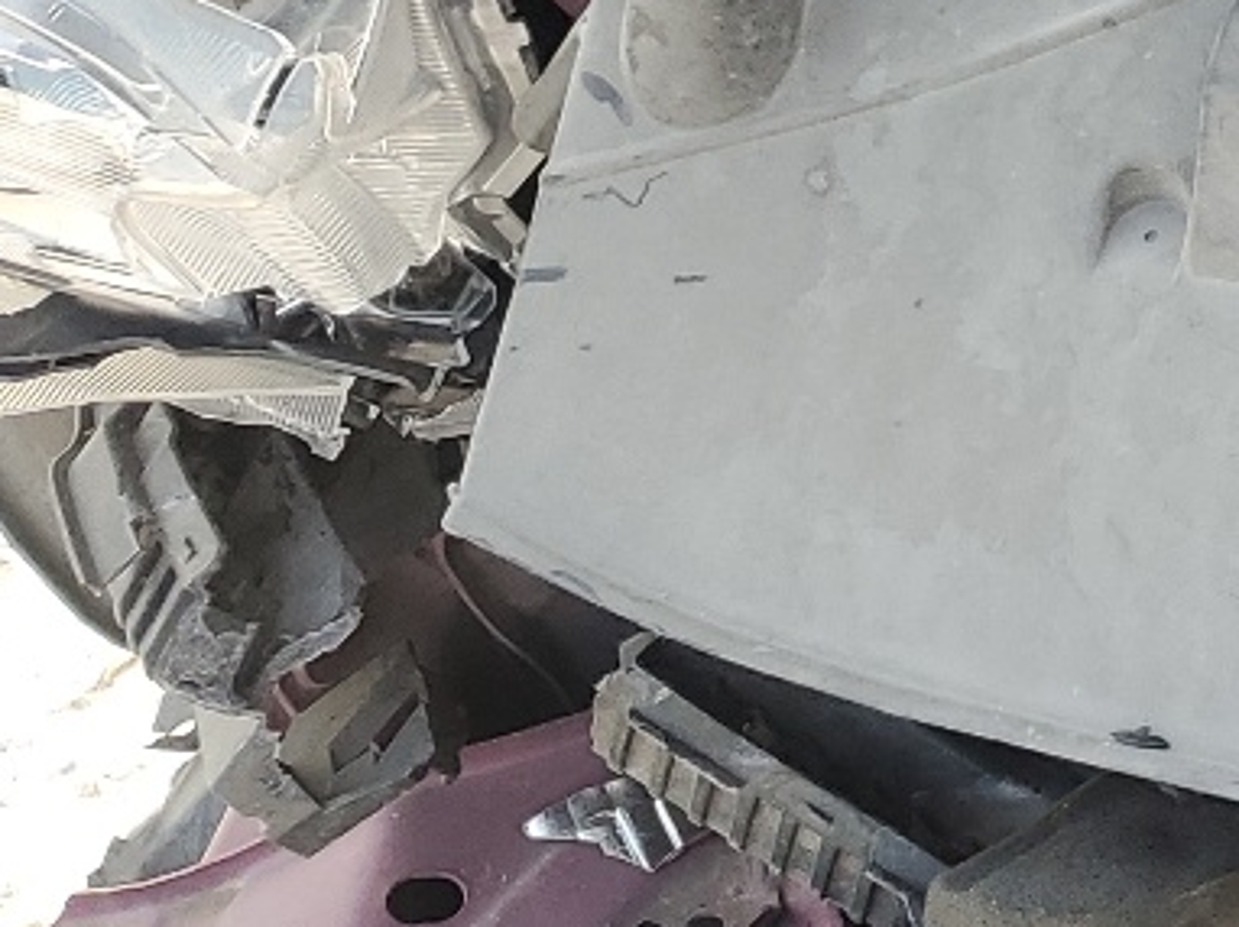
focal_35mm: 109
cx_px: 2484
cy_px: -279
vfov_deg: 13.1
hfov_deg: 14.8
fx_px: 3899
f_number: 1.5
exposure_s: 1/208
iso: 50
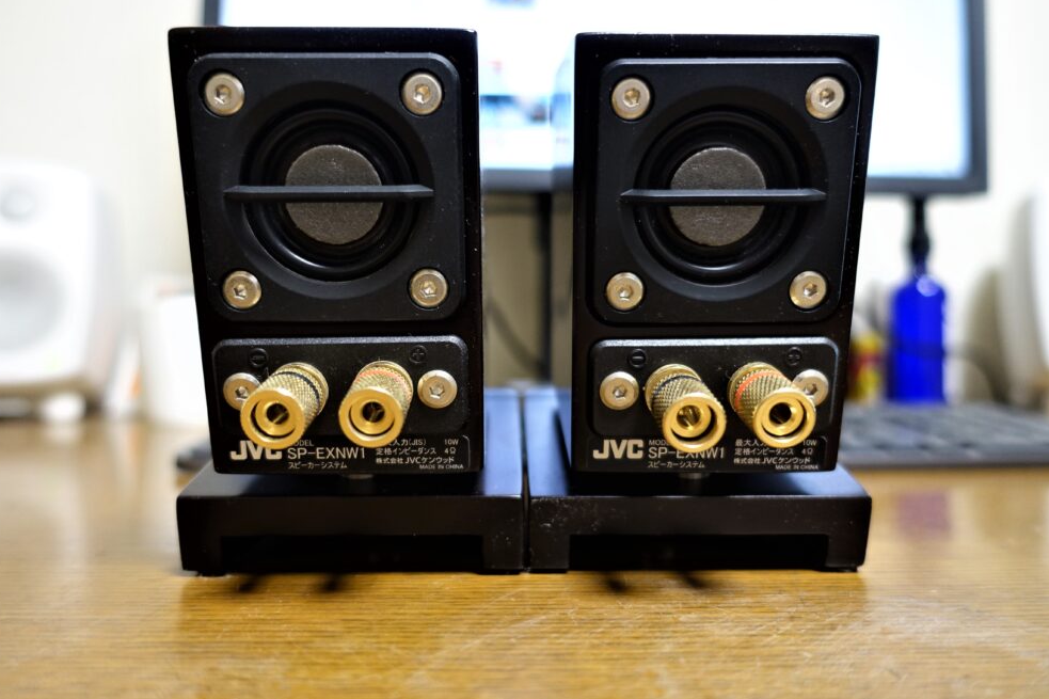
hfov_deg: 71.5
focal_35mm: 25
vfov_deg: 51.3
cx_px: 513
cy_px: 337
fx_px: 728
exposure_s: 1/30
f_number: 1.8
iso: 400
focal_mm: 8.8
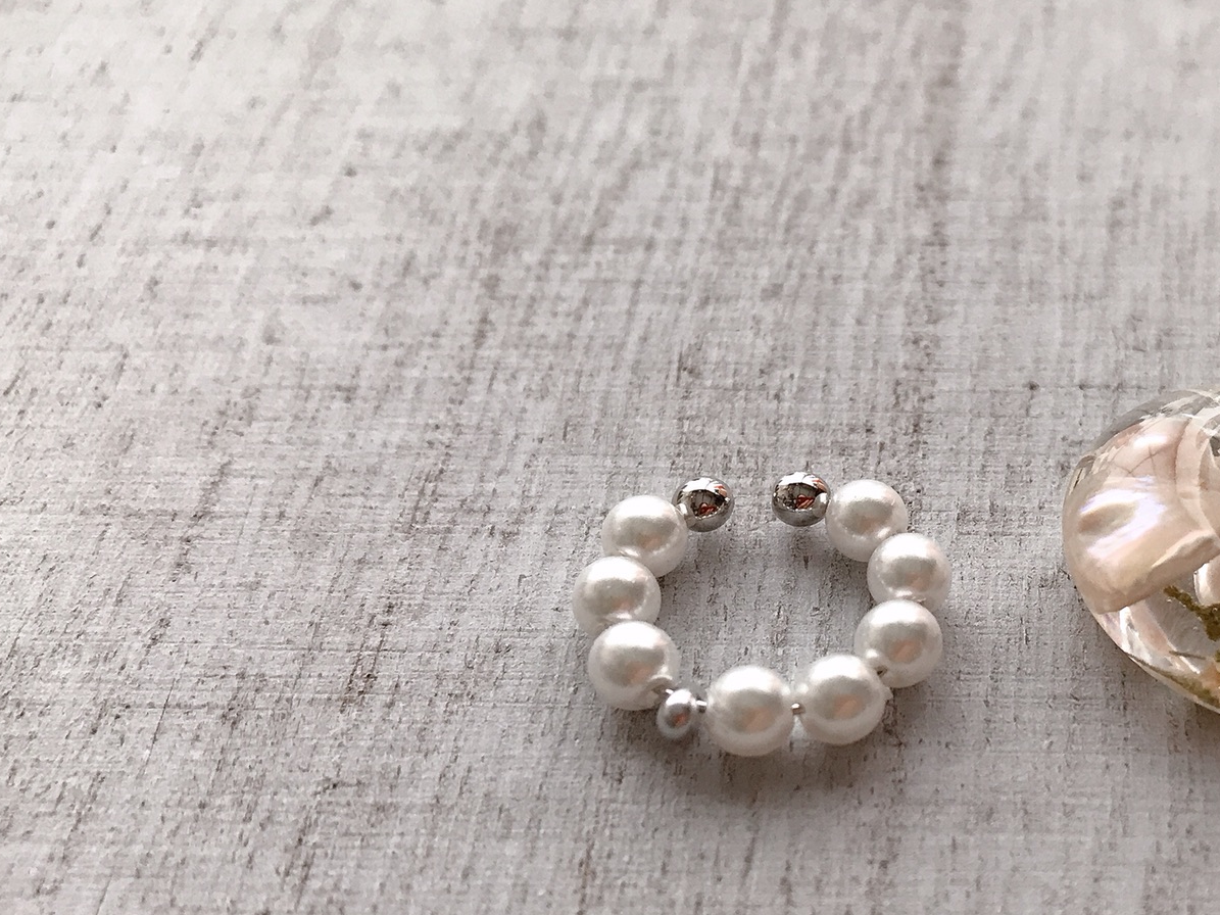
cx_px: 955
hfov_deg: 38.4
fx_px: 1692
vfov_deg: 30.0
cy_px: 613
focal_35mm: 48
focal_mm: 3.99
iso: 25
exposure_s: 1/30
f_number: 1.8
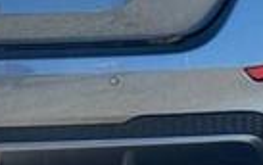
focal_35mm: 187
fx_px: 1342
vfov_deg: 7.0
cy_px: -69
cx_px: -4
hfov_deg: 11.1
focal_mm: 6.76
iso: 64
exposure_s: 1/1312
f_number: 1.78
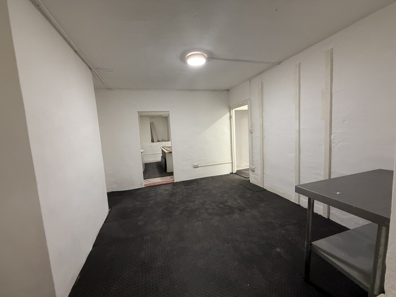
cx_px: 198
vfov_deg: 85.7
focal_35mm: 14
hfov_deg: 102.1
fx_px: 160
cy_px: 148
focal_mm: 2.22
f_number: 2.2
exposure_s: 1/100
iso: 320
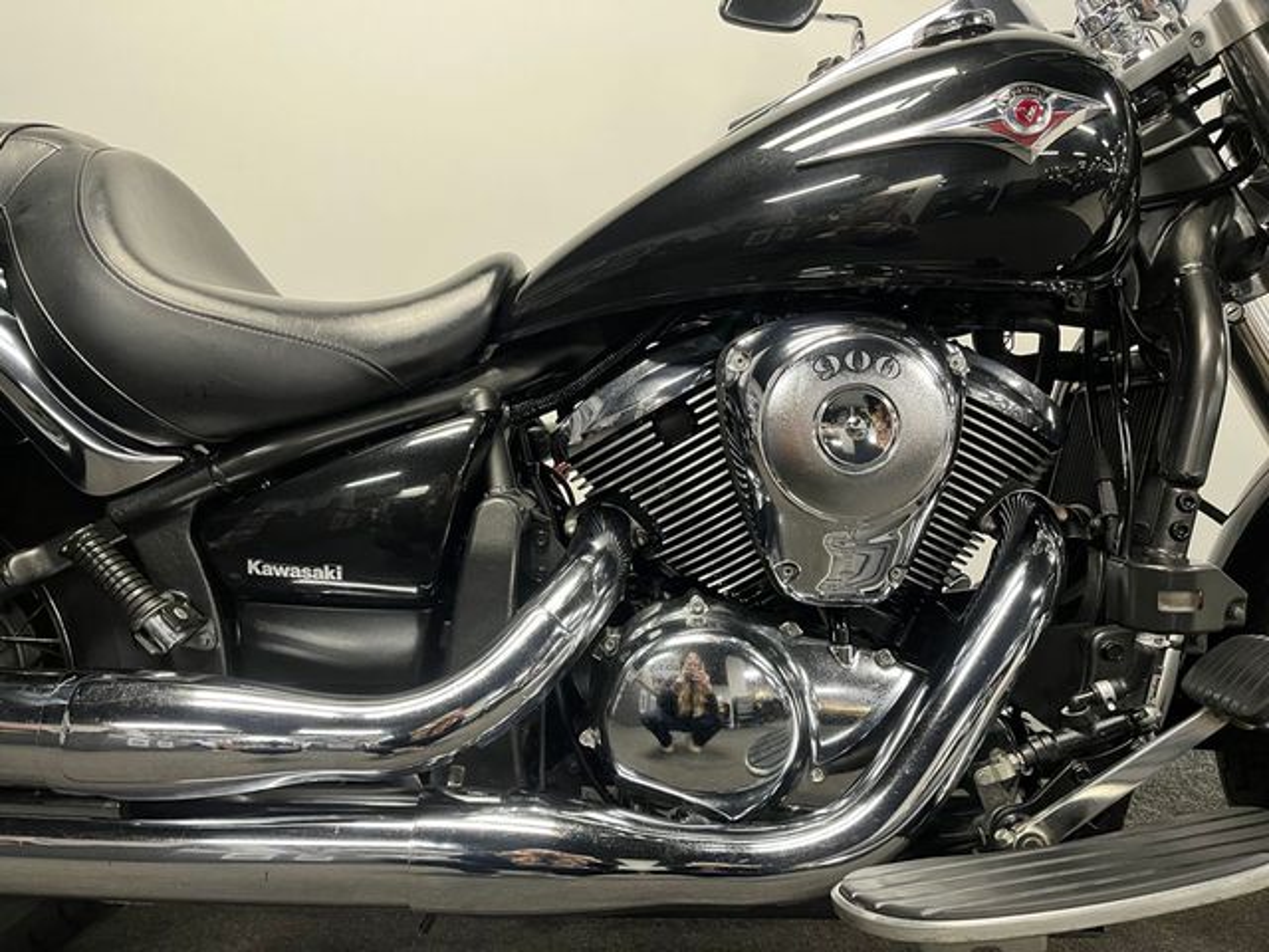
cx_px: 634
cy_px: 476
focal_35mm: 26
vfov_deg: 53.1
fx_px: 953
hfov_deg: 67.3
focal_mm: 5.1
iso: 250
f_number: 1.6
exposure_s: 1/50
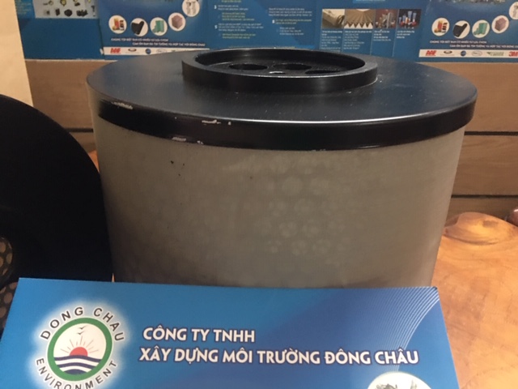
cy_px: 194
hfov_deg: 61.7
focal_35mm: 29
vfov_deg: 48.2
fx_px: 434
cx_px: 259
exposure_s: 1/4
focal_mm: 4.15
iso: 125
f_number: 2.2
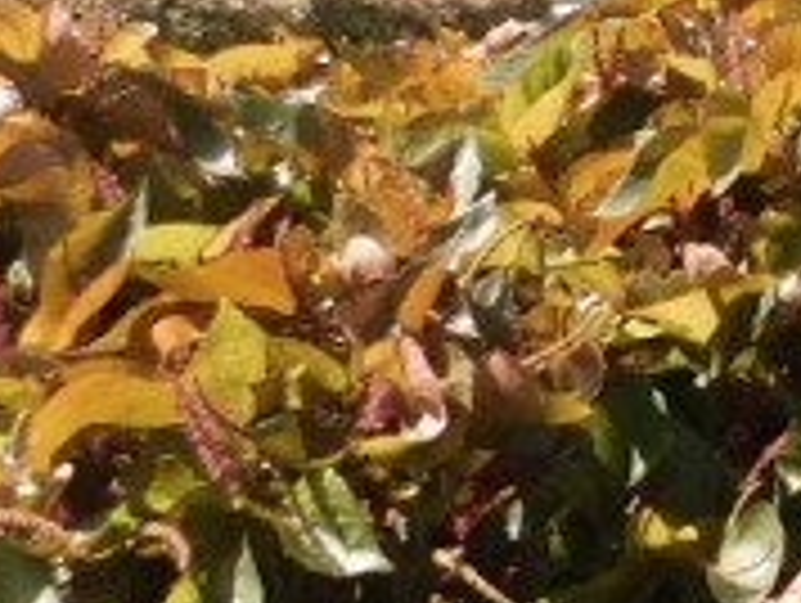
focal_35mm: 132
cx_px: 1980
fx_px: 3059
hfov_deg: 11.8
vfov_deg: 10.9
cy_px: -248
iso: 125
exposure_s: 1/640
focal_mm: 4
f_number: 3
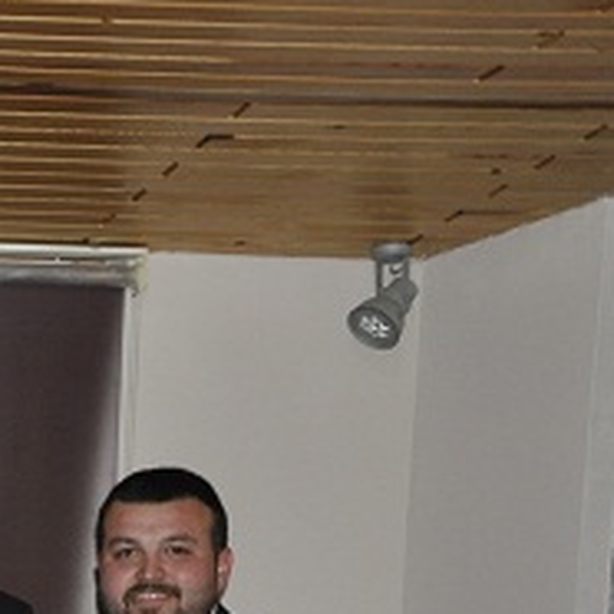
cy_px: 885
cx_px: -706
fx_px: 2589
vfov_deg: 12.9
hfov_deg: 11.8
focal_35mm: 129
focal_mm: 22
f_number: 3.8
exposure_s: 1/60
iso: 800
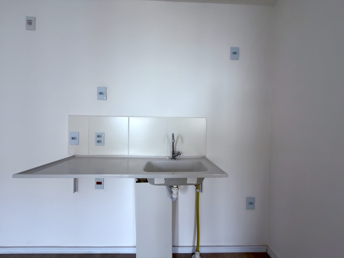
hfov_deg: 102.1
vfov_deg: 85.7
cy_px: 129
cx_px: 172
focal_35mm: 14
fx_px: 139
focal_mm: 2.22
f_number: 2.2
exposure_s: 1/121
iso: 40
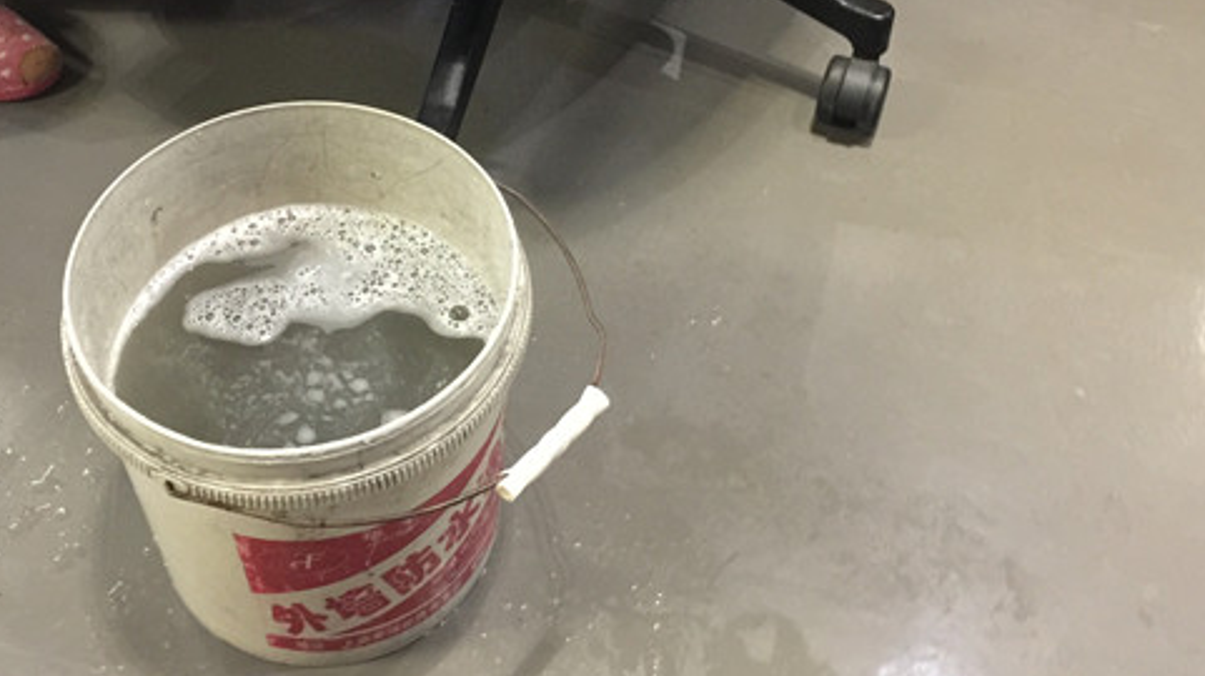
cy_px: 182
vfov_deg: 25.7
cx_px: 481
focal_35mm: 46
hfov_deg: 44.4
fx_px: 1469
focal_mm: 4.15
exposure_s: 1/8
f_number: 2.2
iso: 200
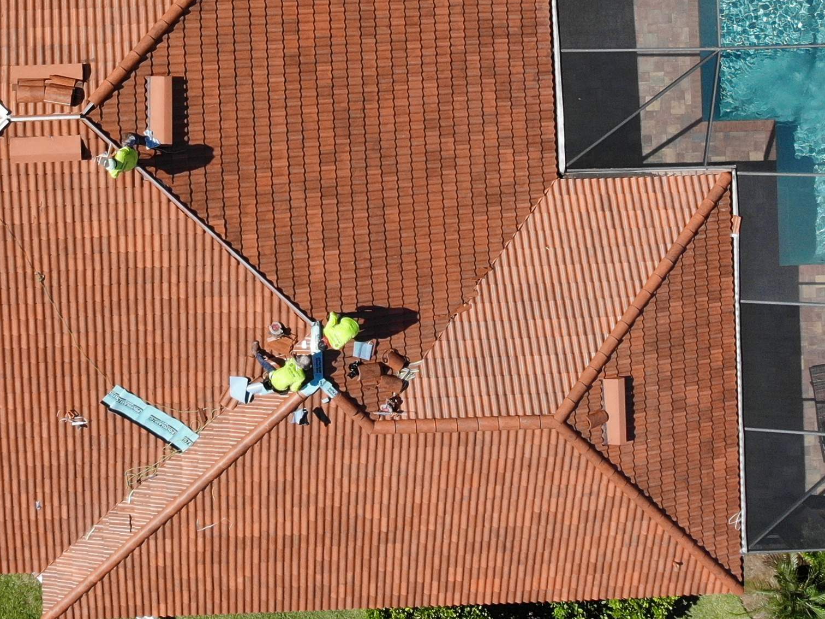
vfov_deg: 21.8
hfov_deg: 29.4
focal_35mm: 64
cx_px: 136
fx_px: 1525
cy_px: -42
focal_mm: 4.5
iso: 103
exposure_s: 1/944
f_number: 2.8
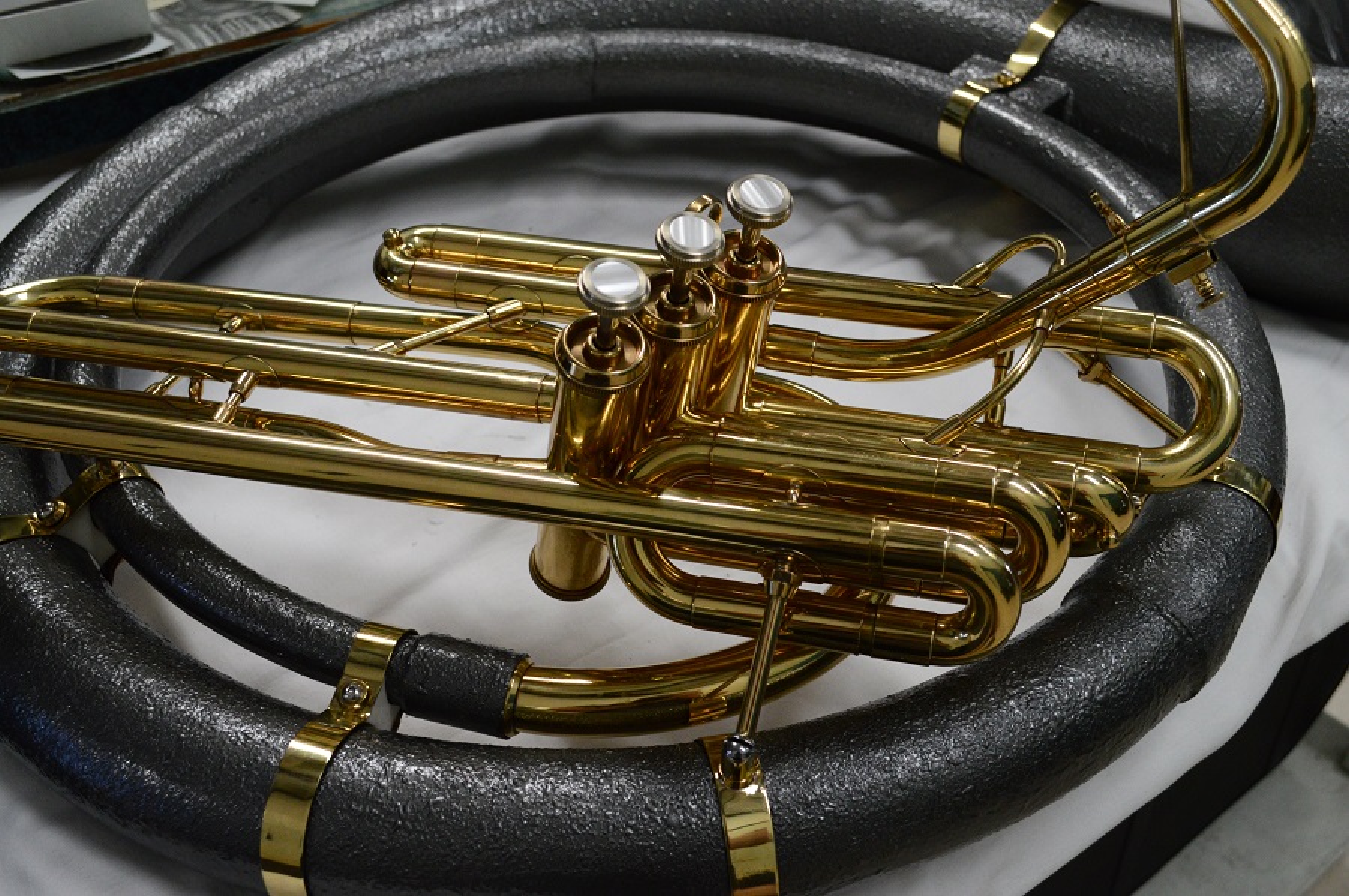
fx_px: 1348
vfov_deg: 36.8
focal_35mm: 36
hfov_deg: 53.2
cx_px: 674
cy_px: 448
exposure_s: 1/40
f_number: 5.6
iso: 1600
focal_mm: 24
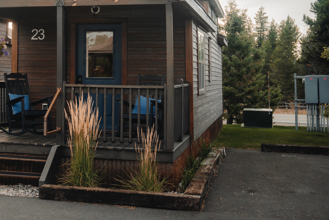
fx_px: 603
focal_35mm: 66
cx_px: 66
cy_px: 43
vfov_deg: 20.4
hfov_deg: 29.8
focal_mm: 41
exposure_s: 1/20
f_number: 2.8
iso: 160
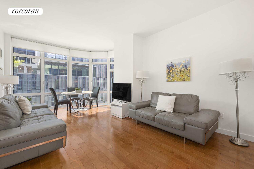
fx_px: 106
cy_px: 84
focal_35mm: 15
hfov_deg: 100.4
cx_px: 127
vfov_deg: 77.4
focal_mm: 15
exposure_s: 1/2.5
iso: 200
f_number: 11
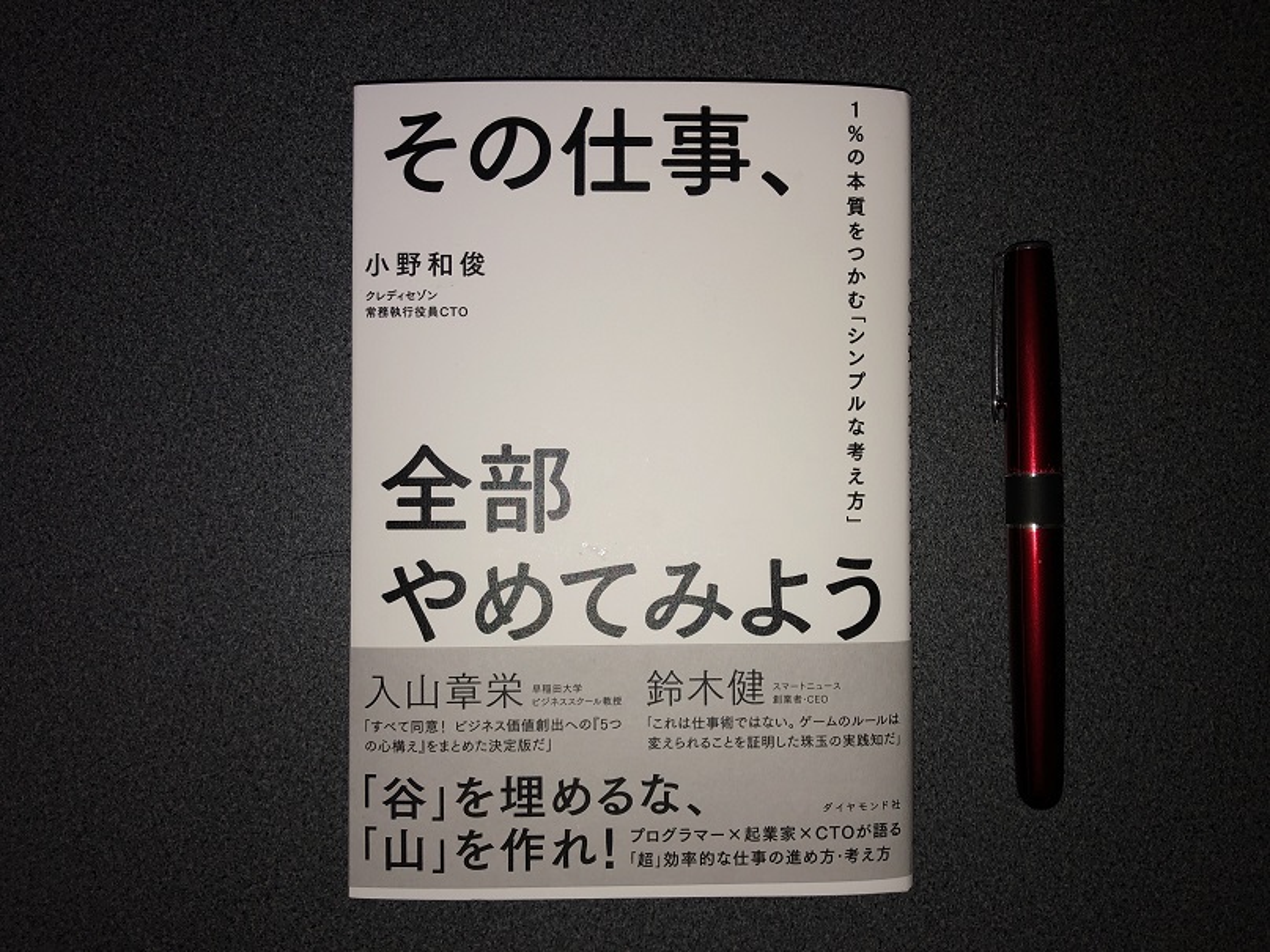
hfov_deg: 63.5
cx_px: 635
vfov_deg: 49.7
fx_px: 1027
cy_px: 476
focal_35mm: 28
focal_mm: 3.99
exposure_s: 1/32
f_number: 1.8
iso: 20
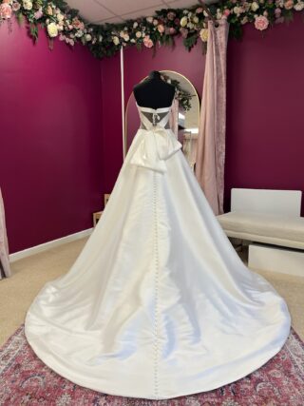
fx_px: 305
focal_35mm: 26
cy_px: 203
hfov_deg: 53.0
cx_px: 152
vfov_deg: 67.3
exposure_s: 1/100
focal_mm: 5.1
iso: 80
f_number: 1.6
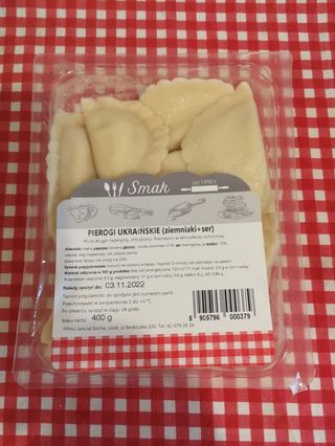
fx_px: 348
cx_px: 168
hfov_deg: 51.4
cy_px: 223
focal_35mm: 27
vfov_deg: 65.3
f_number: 2.2
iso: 160
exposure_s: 1/33.3
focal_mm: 3.95
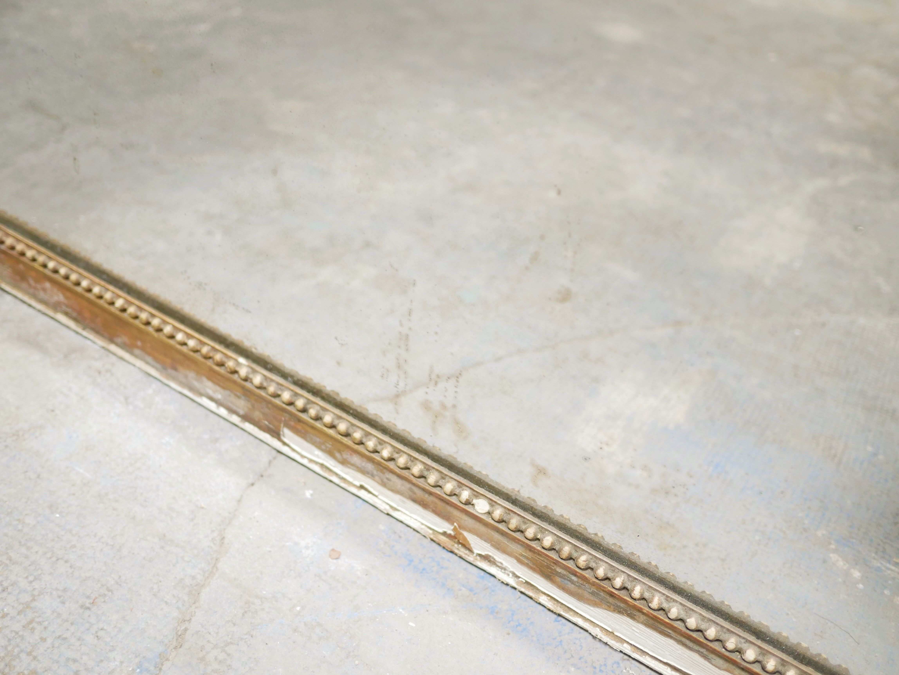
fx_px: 1039
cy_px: 338
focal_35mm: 40
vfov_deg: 36.0
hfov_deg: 46.8
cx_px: 450
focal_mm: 20
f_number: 1.7
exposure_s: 1/60
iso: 800
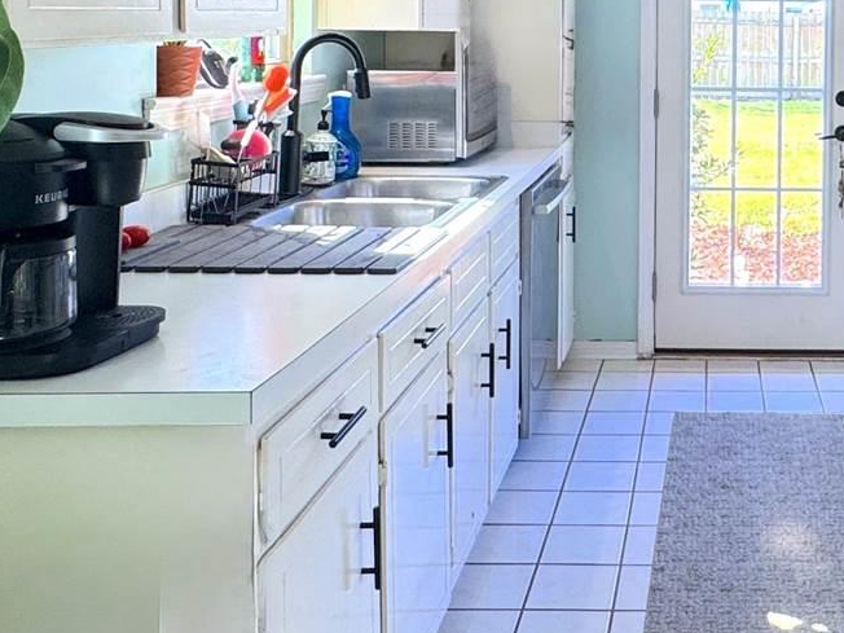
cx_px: 739
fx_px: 1073
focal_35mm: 44
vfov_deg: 31.4
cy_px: 69
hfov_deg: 40.1
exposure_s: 1/120
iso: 80
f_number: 2.2
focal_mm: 2.22
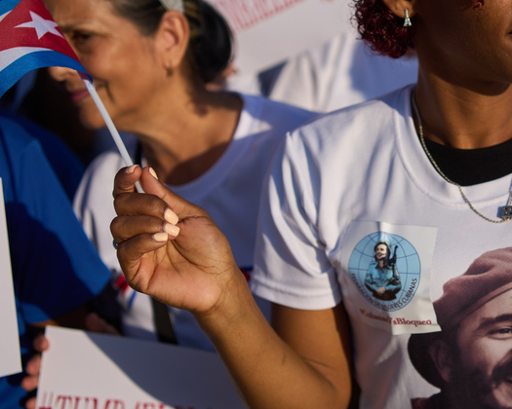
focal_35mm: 64
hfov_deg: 28.8
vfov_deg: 23.8
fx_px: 970
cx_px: 420
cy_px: 164
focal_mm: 35
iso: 100
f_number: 2.2
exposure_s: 1/5000
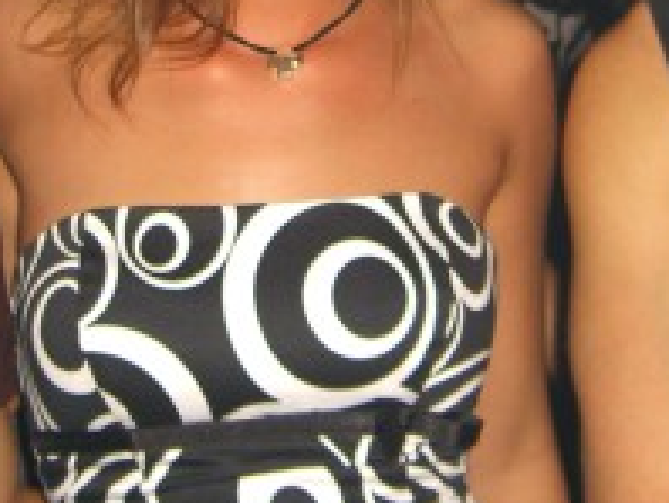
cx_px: 318
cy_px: 17
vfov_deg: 12.8
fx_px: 2225
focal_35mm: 115
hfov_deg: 17.1
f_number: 2.8
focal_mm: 7.9
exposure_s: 1/60
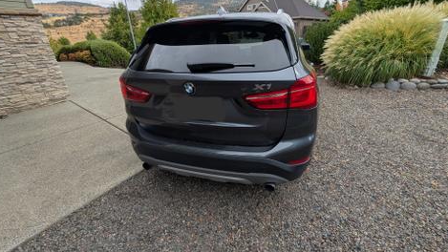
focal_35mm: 14
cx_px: 228
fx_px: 166
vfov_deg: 74.1
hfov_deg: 106.8
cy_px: 112
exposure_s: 1/2660
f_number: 1.7
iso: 54
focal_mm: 2.02
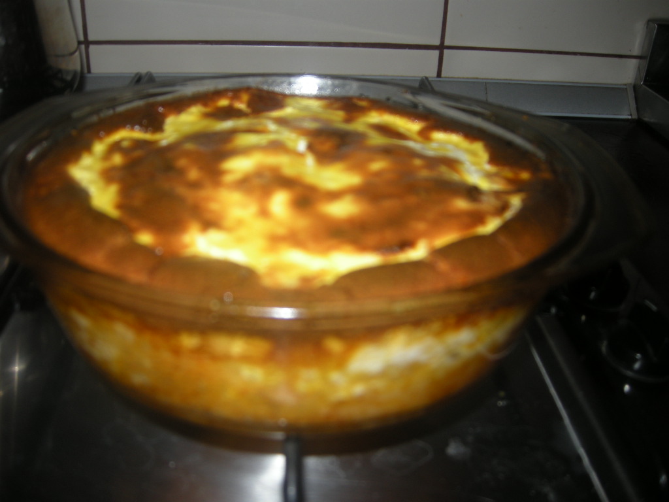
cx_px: 334
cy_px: 251
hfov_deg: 52.6
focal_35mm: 35
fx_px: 676
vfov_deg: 40.7
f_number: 2.7
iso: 64
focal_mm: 7.5
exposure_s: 1/60
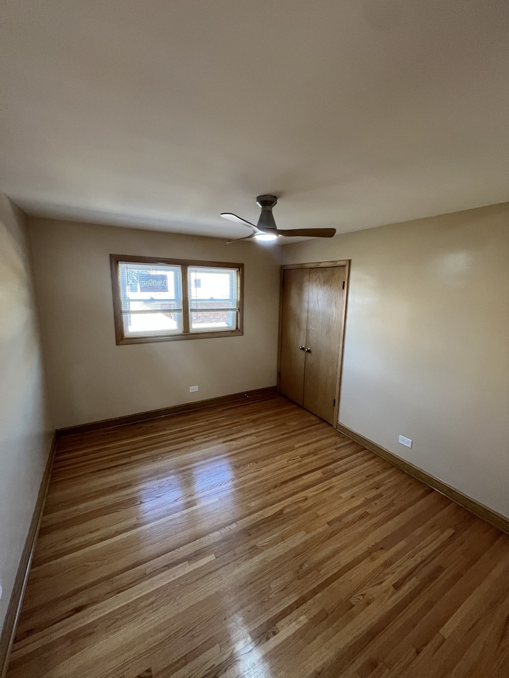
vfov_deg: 106.2
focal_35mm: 13
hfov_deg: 89.9
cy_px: 339
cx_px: 254
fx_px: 255
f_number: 1.8
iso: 250
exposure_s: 1/60
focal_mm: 1.57
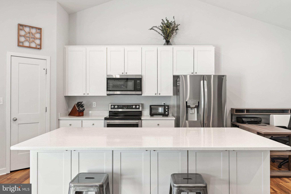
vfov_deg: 46.4
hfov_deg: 65.5
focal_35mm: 28
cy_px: 97
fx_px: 226
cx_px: 146
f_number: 8
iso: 640
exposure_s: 1/5
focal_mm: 28
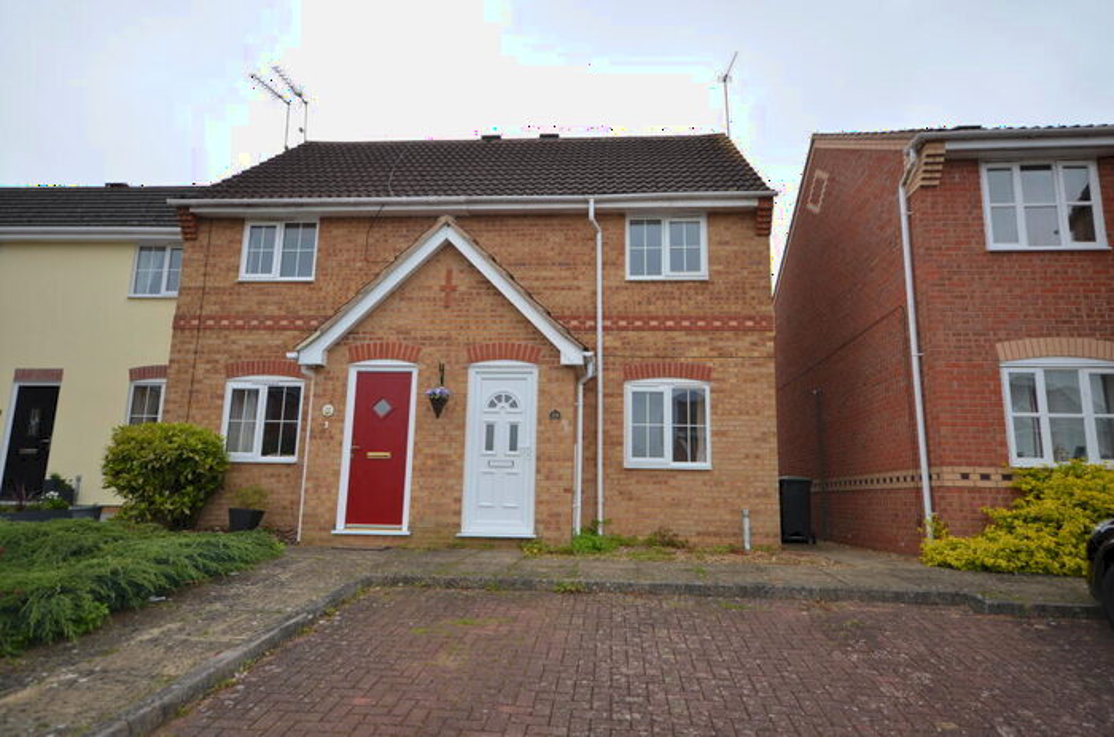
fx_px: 648
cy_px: 368
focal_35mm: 21
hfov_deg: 81.3
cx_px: 557
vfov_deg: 59.2
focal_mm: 14
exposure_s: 1/200
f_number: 6.3
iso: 100
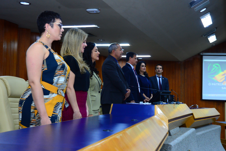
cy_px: 76
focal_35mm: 58
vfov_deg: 23.4
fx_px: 364
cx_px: 113
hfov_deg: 34.5
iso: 2500
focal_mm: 58
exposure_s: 1/60
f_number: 5
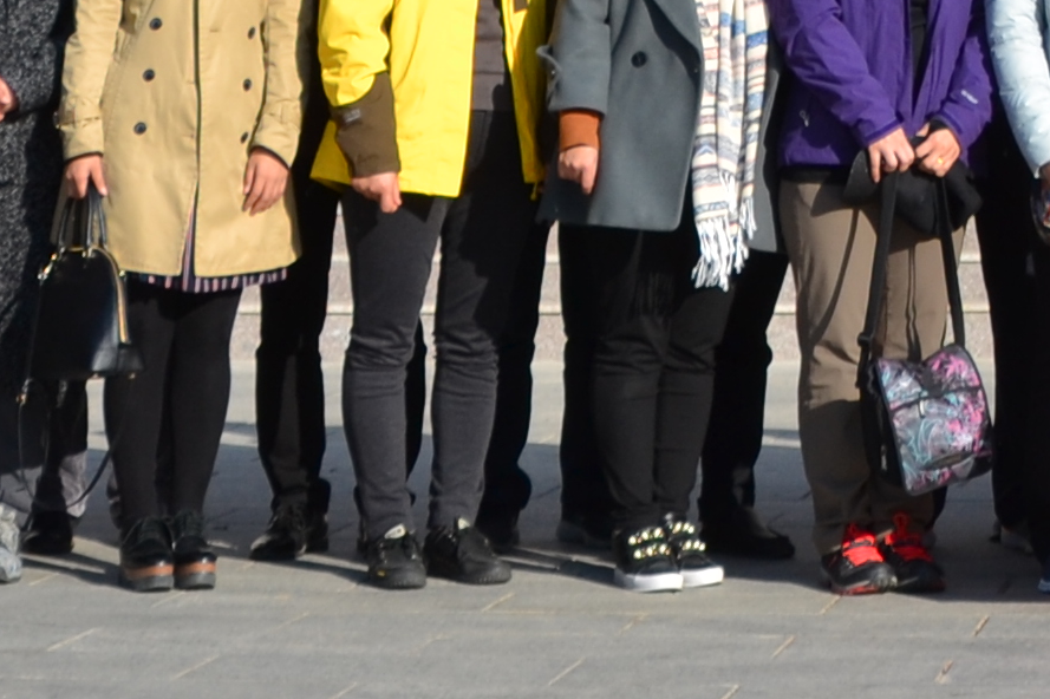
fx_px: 4082
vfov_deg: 8.9
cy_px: -922
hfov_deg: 14.0
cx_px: 1420
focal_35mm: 140
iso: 100
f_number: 7.1
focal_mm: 18
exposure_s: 1/200
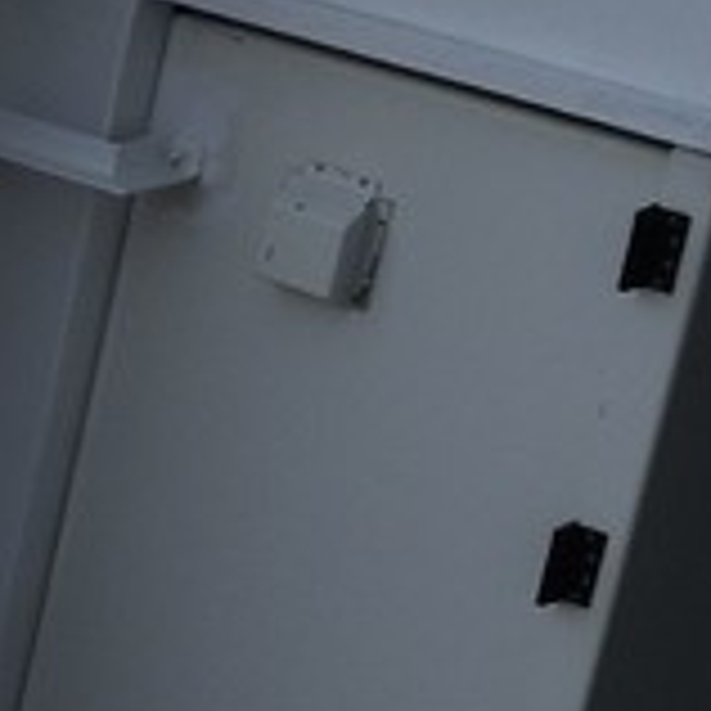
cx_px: -2606
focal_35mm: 207
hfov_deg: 6.1
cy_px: 207
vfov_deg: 8.4
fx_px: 4810
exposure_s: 1/20
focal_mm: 24
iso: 400
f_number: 9
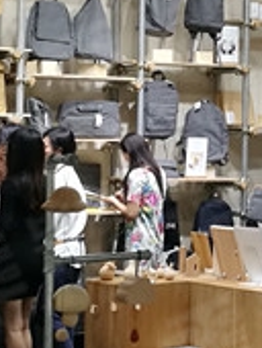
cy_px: 76
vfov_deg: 15.4
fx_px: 1278
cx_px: 303
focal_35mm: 127
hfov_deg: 11.5
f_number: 2.2
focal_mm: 4.5
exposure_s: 1/50
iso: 100
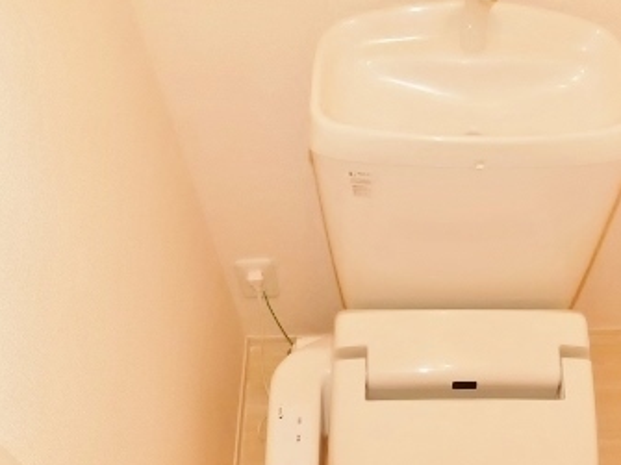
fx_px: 789
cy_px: 341
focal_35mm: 44
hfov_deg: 41.6
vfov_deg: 32.3
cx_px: 473
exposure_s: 1/30
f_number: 3
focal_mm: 4
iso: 200
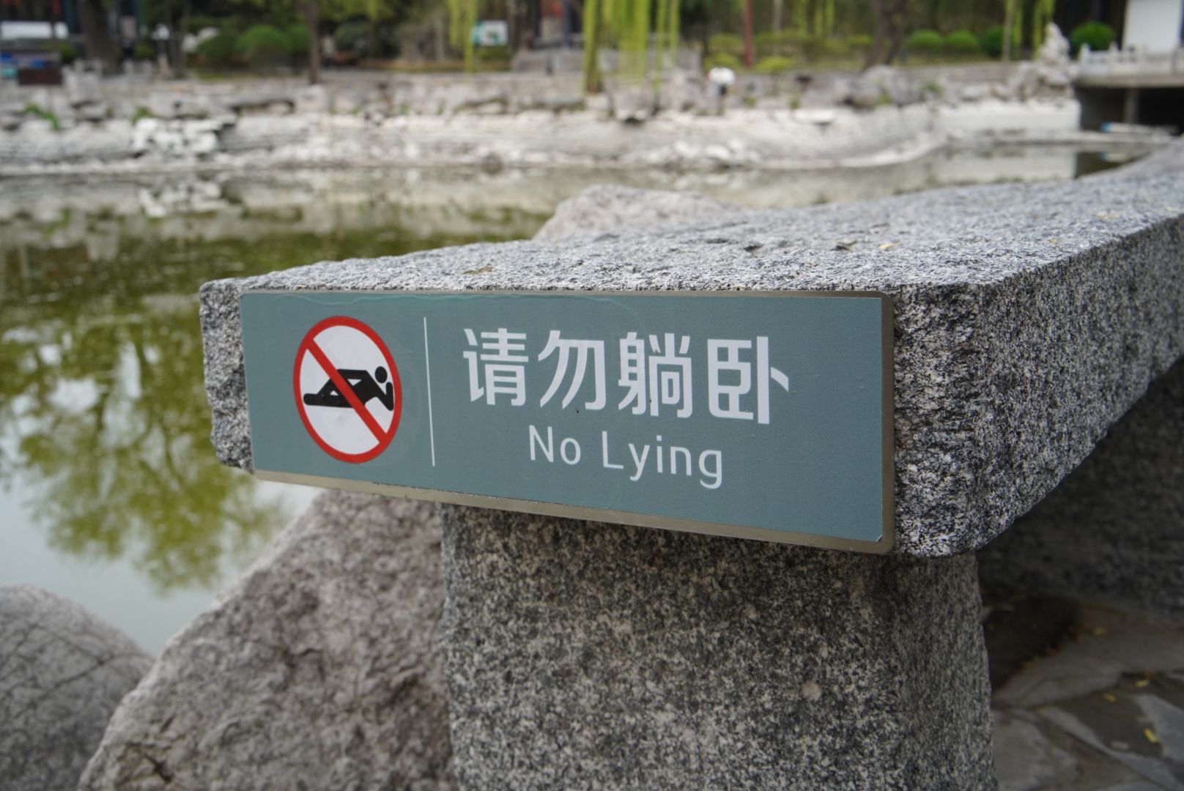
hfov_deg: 54.4
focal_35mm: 35
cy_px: 396
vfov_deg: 37.9
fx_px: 1152
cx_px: 592
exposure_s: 1/200
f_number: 11
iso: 800
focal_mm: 35
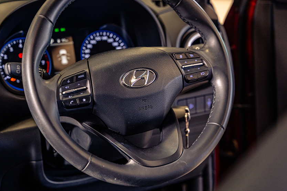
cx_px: 140
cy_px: 90
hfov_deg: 25.1
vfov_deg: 16.9
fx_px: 646
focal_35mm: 81
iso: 1600
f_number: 3.5
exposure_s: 1/125
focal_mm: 66
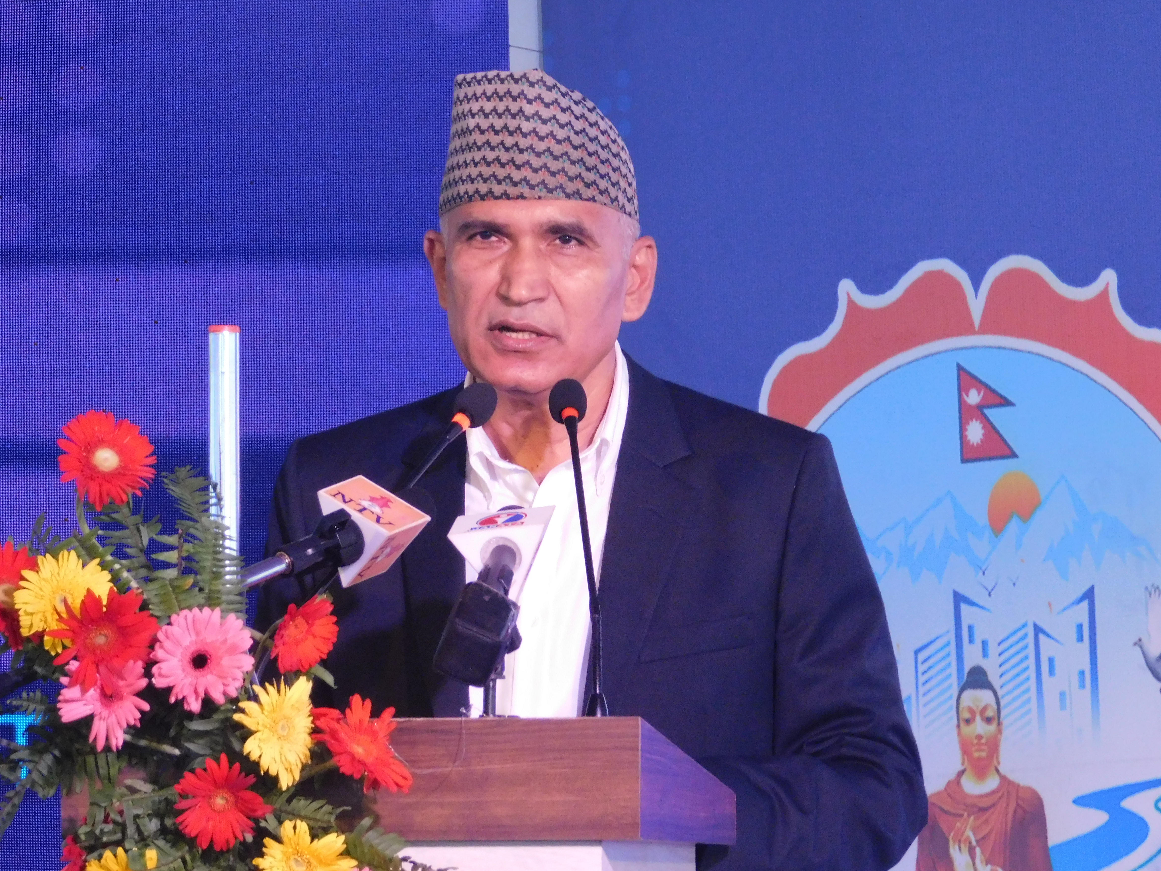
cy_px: 436
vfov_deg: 3.8
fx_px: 13215
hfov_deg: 5.0
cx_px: 580
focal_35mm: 394
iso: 800
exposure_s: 1/50
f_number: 5.9
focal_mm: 70
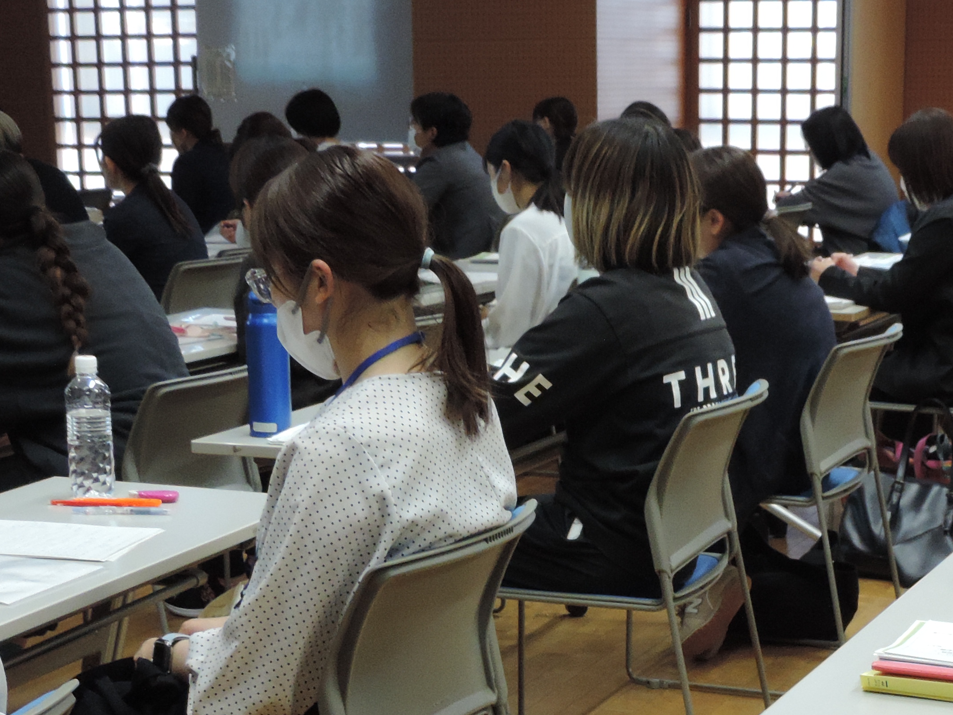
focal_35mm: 80
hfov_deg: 24.3
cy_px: 719
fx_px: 2203
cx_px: 616
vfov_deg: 18.0
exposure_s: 1/25
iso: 400
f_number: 3.3
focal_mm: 6.2
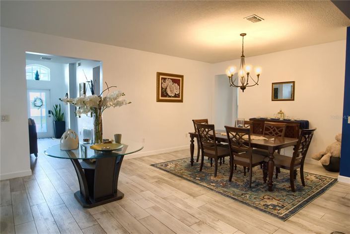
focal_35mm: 21
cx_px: 175
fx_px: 204
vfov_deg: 59.5
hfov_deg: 81.2
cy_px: 117
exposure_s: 1/15
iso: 1600
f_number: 6.7
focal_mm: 14
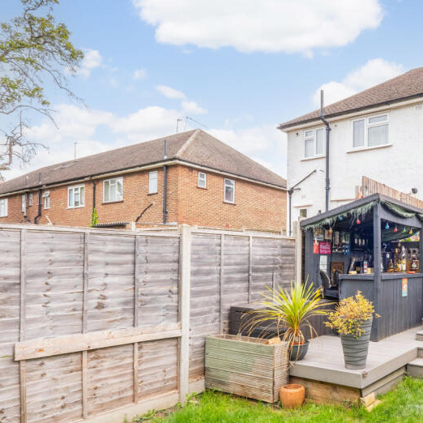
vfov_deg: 62.9
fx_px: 346
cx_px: 371
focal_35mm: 25
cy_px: 217
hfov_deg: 55.6
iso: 320
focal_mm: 10
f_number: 8
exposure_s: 1/100
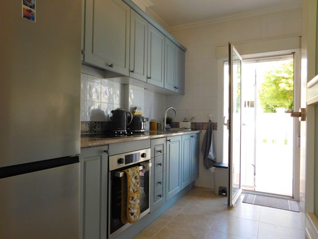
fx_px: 211
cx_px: 159
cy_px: 120
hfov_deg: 73.9
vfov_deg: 58.9
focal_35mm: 23
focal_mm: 4
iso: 125
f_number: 3
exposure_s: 1/80
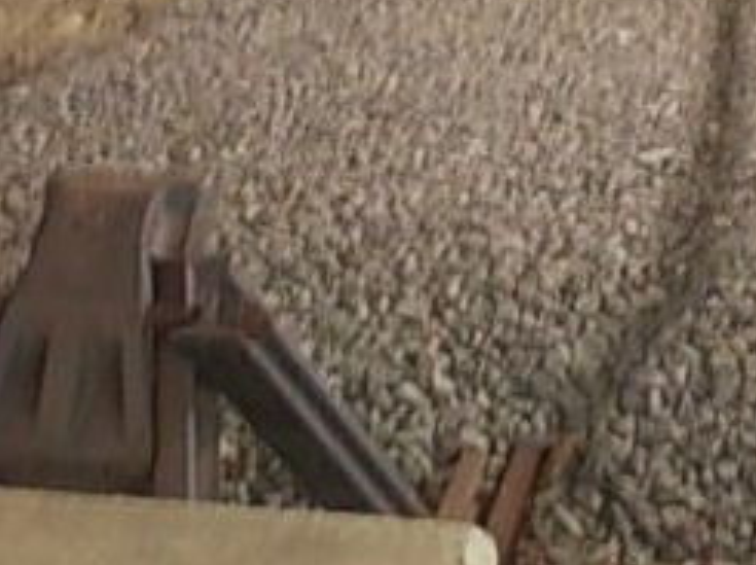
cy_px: 39
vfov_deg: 14.4
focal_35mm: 101
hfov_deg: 19.5
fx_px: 2203
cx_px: 305
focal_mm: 5.3
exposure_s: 1
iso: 400
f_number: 3.1
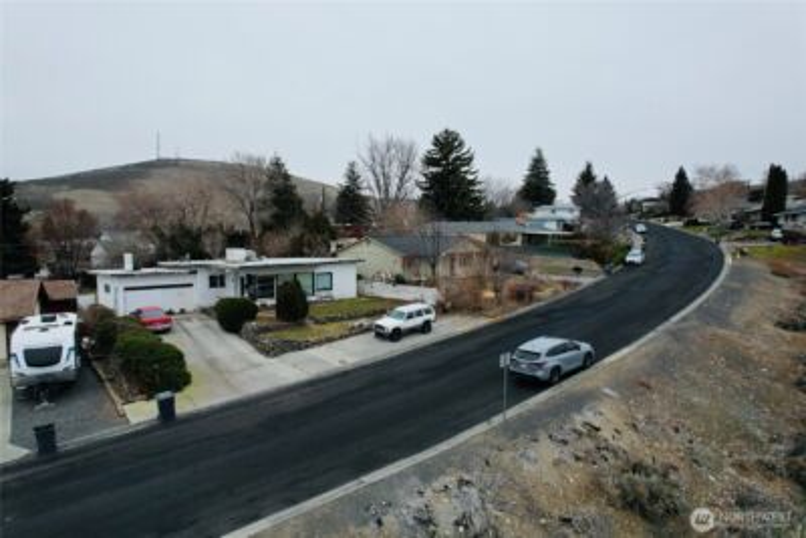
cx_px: 403
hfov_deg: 78.6
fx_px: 493
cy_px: 269
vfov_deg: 57.3
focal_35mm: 22
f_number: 2.8
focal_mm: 8.38
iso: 100
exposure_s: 1/40
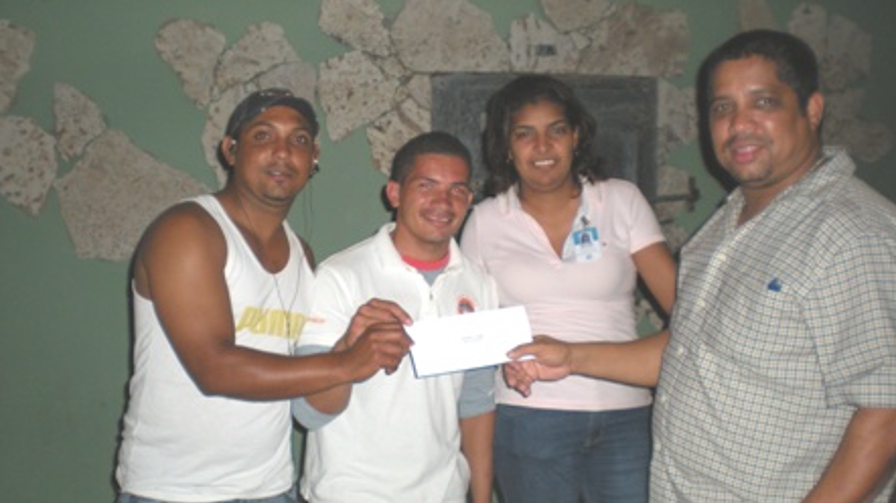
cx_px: 448
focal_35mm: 42
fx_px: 997
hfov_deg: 48.4
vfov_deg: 28.2
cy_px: 308
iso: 138
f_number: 3.1
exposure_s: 1/60
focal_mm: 6.3
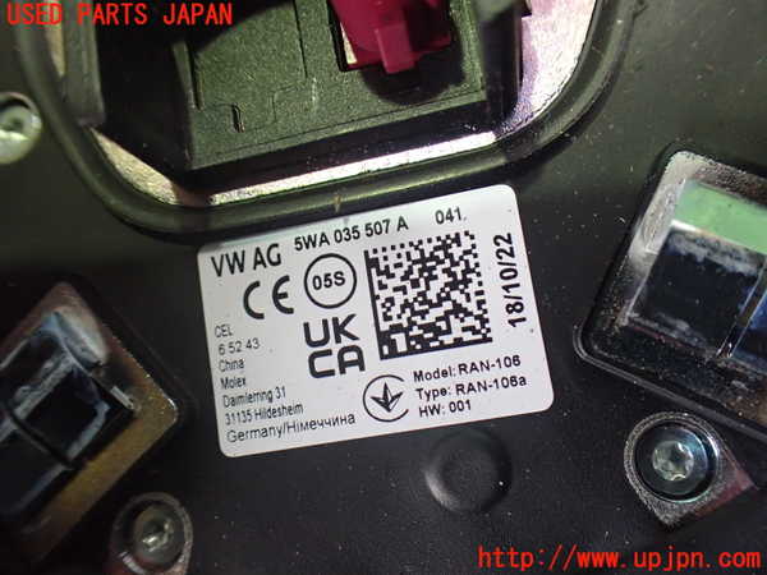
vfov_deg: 46.8
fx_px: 665
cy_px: 288
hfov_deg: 60.0
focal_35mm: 30
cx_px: 384
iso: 800
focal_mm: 5.4
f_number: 2.3
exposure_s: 1/60
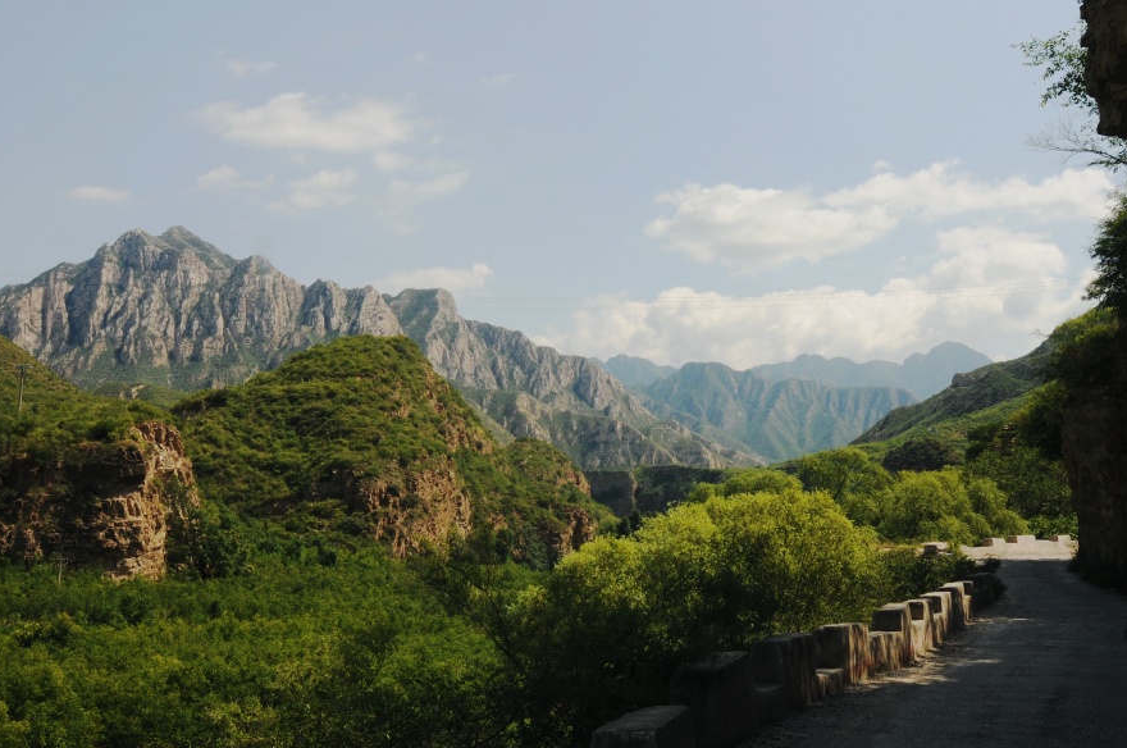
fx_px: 1407
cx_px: 619
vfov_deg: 29.8
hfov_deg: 43.6
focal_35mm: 45
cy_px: 377
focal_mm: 22
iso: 200
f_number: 11
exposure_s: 1/200
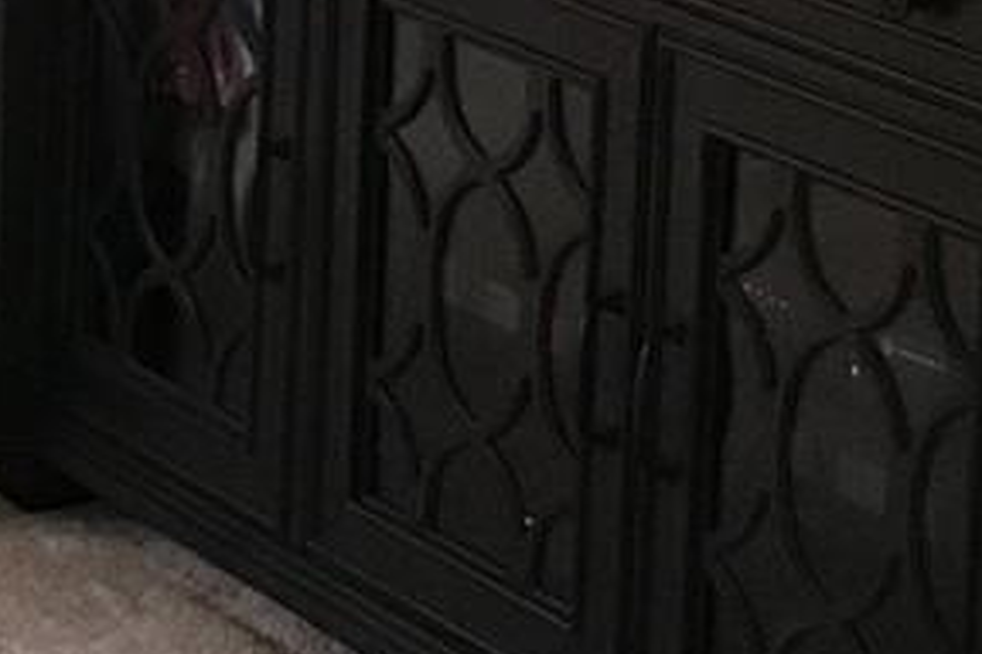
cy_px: -385
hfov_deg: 11.2
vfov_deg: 7.5
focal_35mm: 179
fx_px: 4882
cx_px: -293
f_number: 2.4
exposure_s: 1/30
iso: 125
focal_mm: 3.3
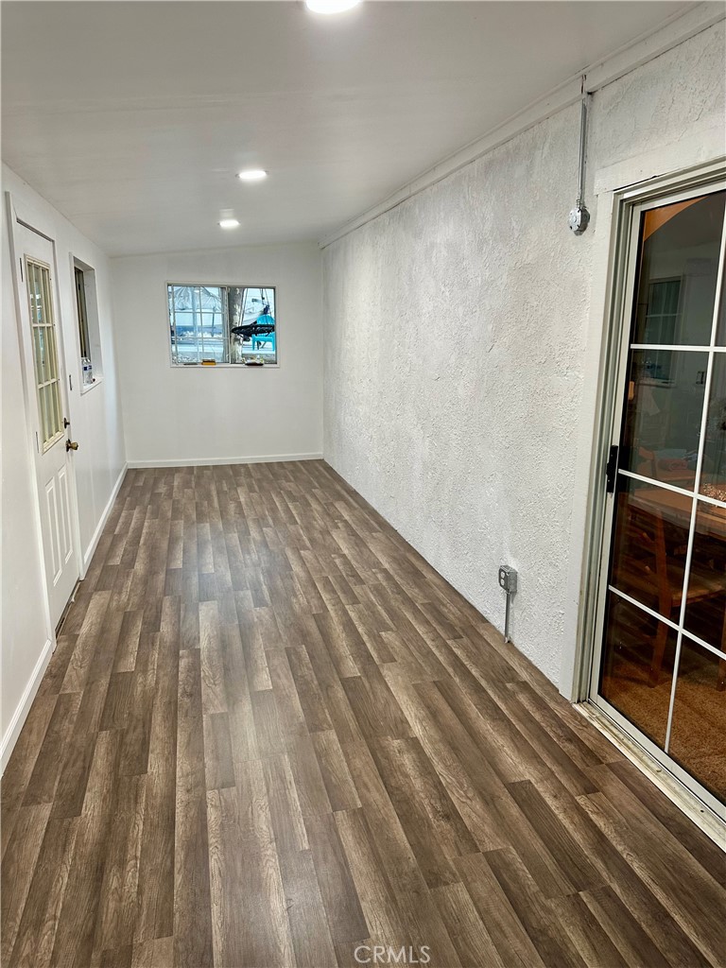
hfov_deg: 56.8
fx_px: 671
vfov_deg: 71.6
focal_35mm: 24
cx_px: 363
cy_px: 484
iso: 160
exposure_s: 1/60
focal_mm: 6.86
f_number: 1.78
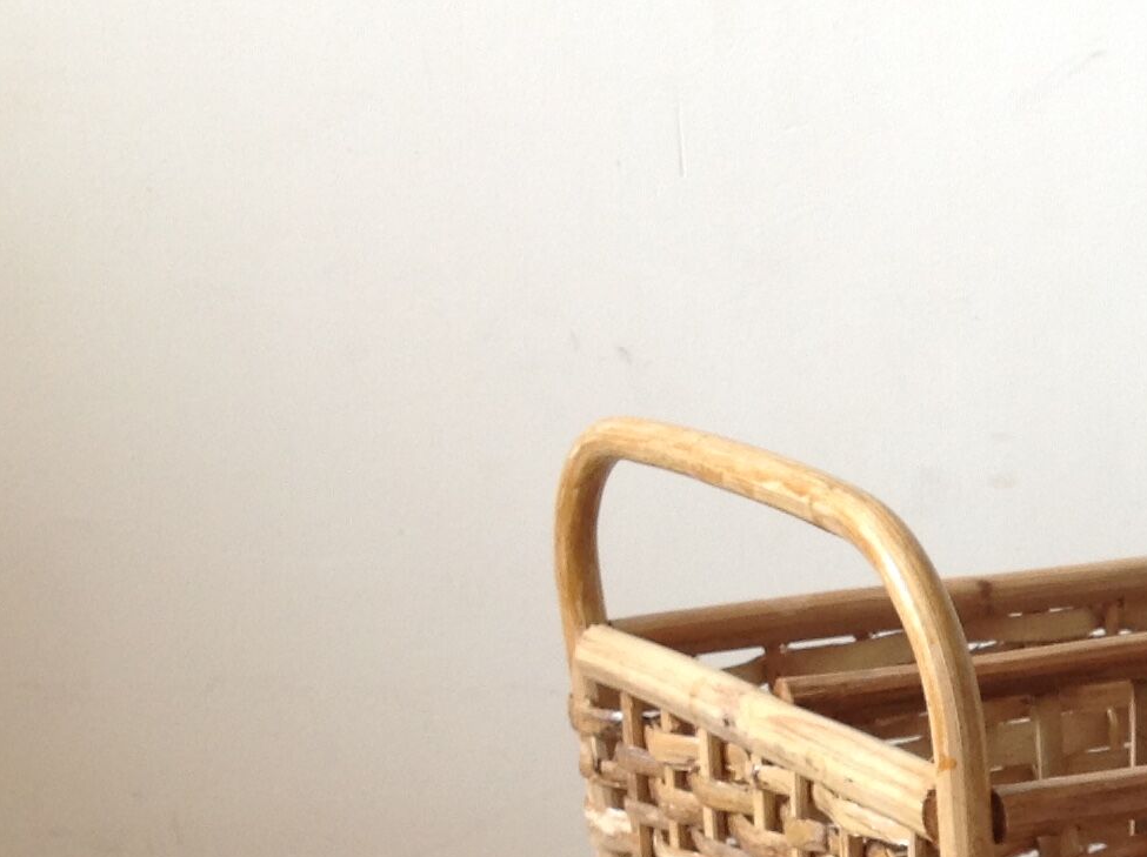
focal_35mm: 93
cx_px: 1352
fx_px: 3078
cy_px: 968
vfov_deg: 15.4
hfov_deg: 19.9
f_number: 2.4
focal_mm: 4.28
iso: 50
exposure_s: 1/17
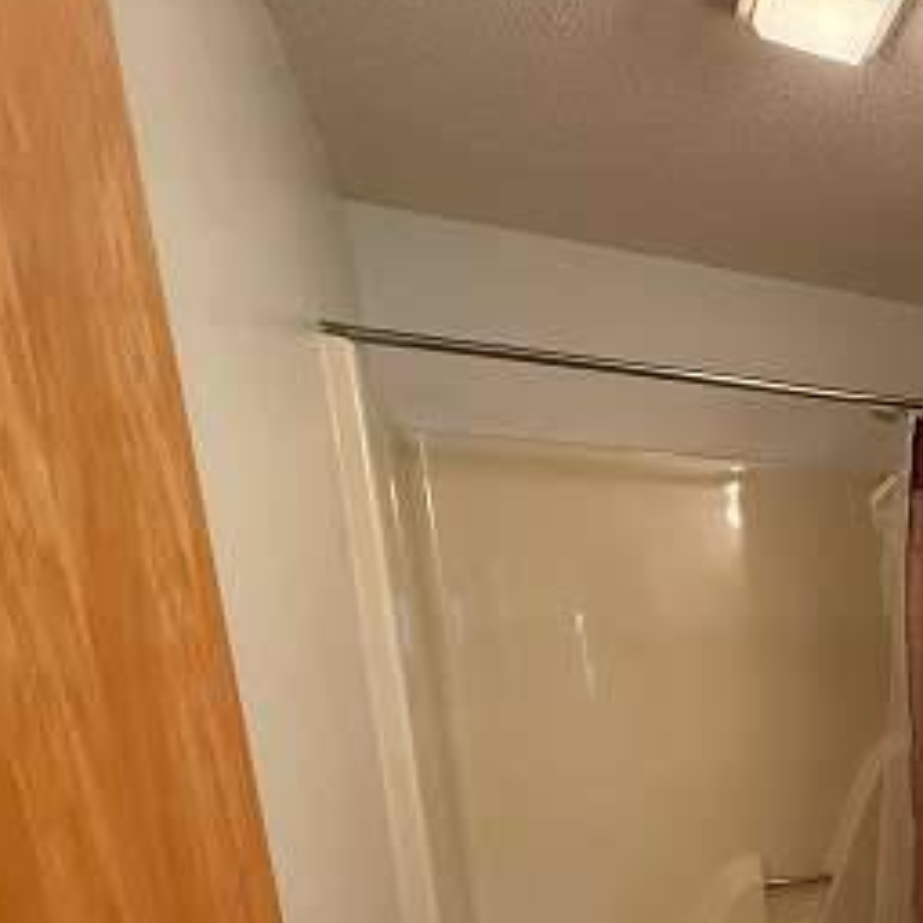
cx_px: 1108
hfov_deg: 38.7
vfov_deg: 47.6
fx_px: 935
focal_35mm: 31
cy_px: 818
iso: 320
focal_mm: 2.22
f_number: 2.2
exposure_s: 1/60
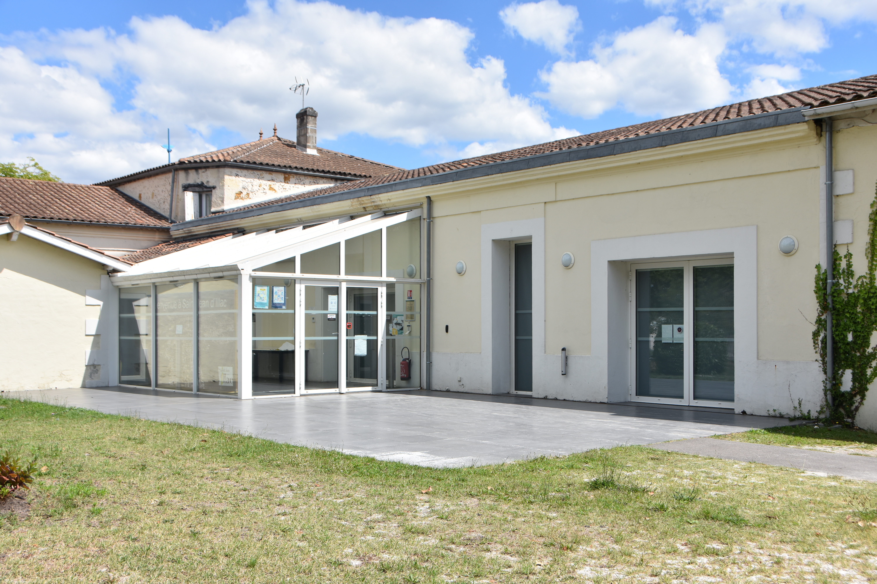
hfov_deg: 49.6
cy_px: 292
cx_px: 438
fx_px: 950
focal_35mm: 39
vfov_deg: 34.2
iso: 160
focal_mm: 26
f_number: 8
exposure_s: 1/500
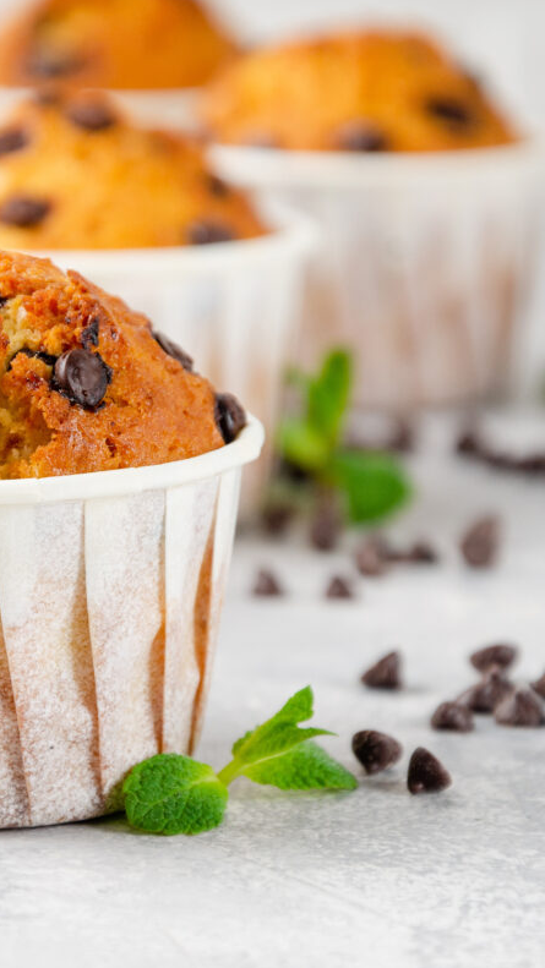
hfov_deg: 4.9
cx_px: 85
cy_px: 483
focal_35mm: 250
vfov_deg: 8.6
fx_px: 6417
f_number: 7.1
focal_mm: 105
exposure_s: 1/200
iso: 320
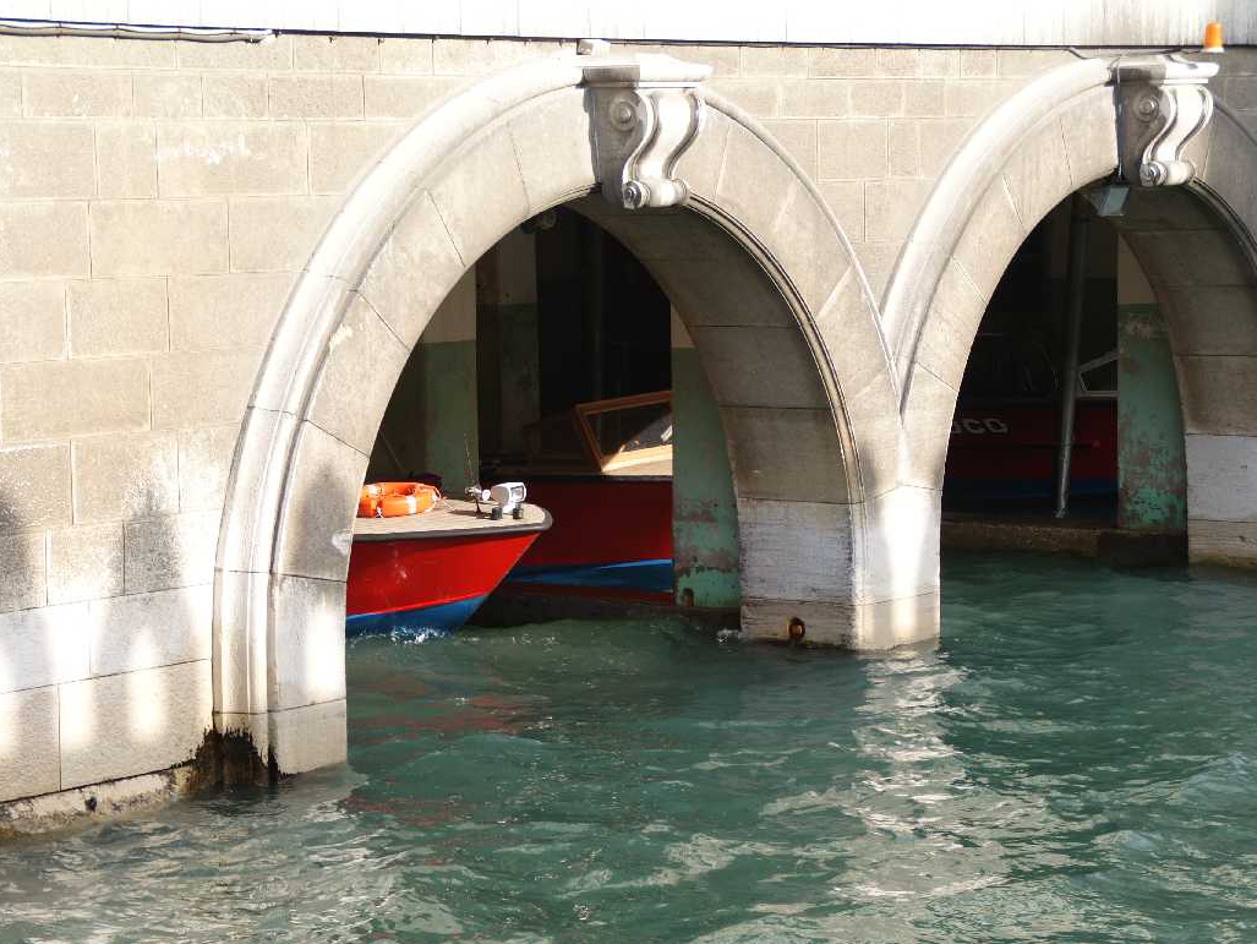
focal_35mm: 98
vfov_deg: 15.1
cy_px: 475
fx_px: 3560
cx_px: 568
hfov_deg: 20.0
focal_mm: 60
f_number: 6.3
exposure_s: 1/125
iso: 100
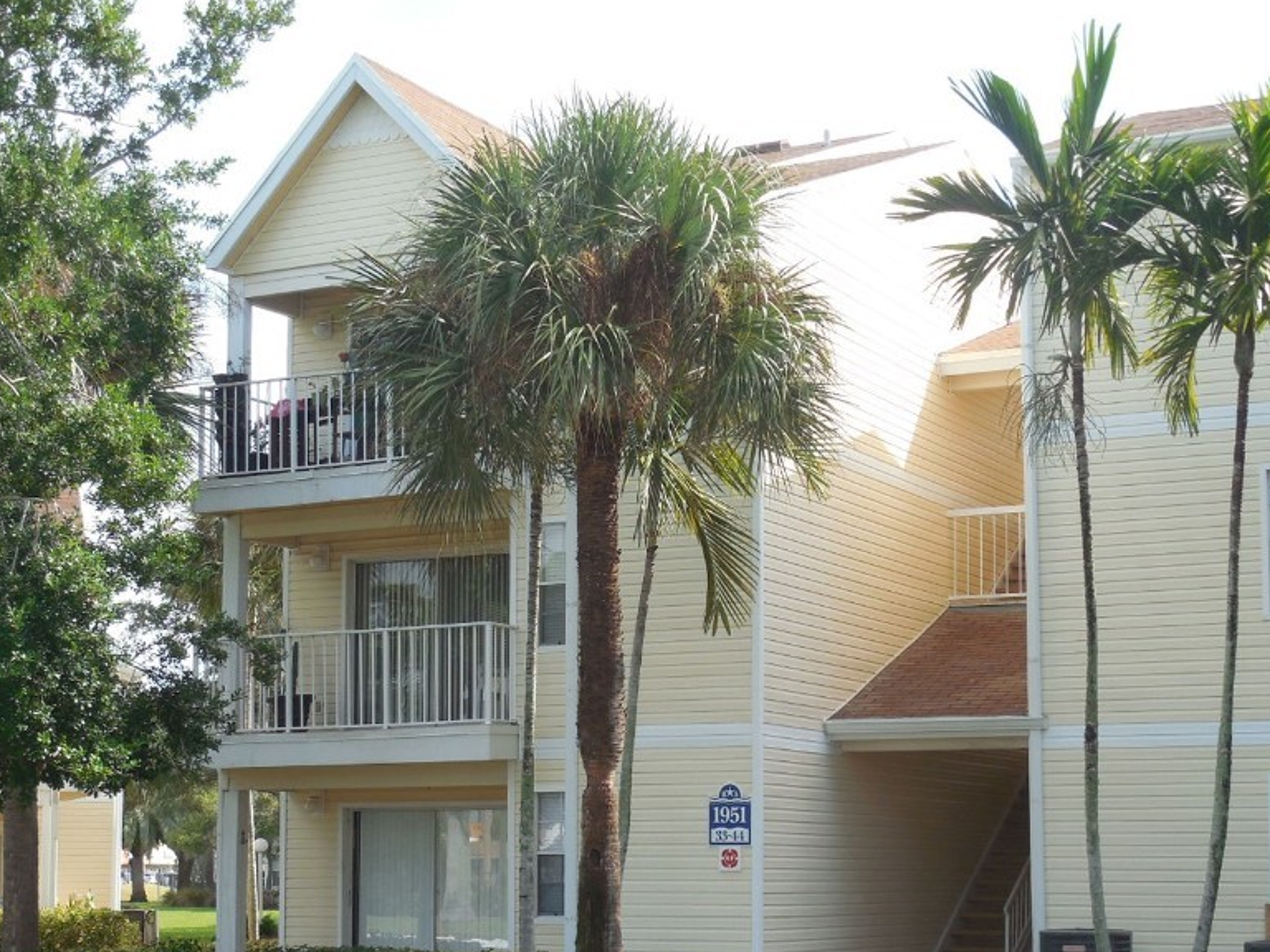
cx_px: 658
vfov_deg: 22.8
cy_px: 623
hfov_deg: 30.3
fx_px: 2348
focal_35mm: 64
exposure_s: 1/320
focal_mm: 8.7
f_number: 4
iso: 125
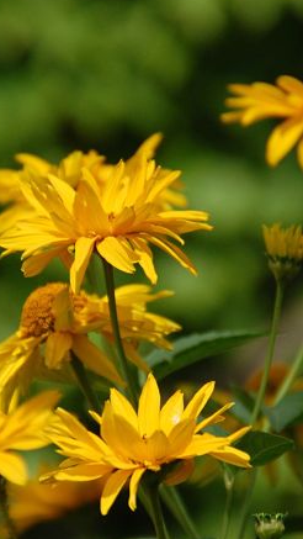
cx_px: 129
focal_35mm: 696
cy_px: 340
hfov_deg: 1.7
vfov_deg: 3.1
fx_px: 9935
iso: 400
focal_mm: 250
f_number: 6.3
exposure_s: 1/1250
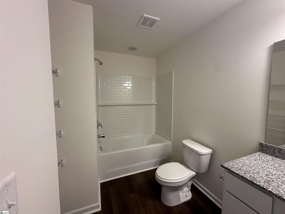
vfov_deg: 85.7
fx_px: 115
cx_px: 142
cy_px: 107
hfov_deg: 102.1
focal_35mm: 14
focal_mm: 2.22
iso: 320
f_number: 2.2
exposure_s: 1/120
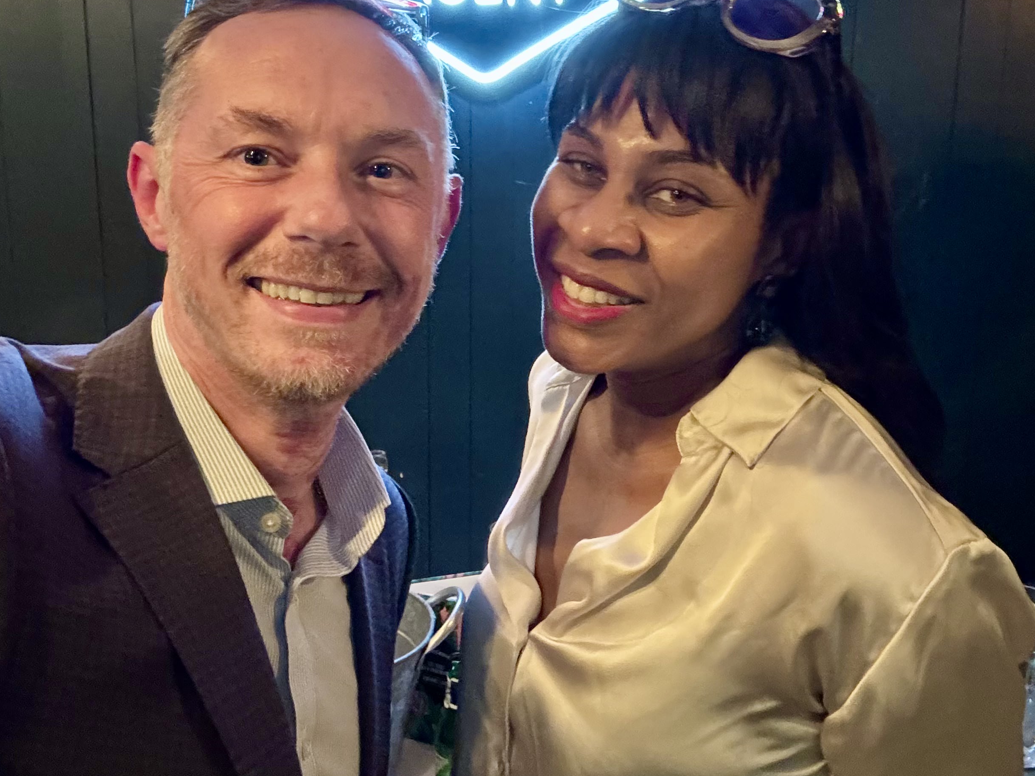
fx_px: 1136
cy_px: 289
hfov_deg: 49.0
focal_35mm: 38
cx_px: 523
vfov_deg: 37.5
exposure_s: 1/17
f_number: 1.9
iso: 800
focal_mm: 2.69
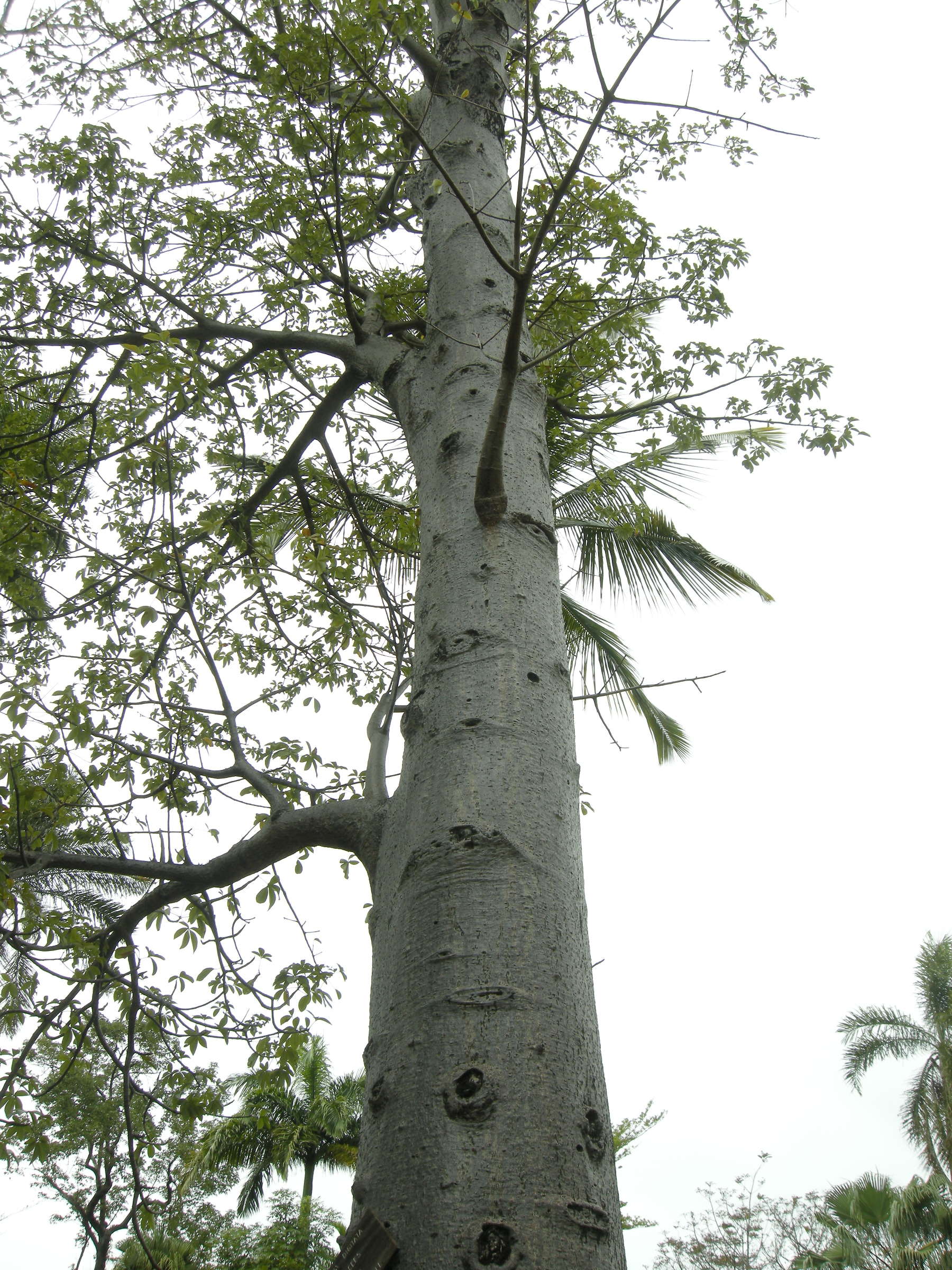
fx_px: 1283
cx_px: 476
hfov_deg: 40.7
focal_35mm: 35
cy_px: 635
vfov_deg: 52.6
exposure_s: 1/167
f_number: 4.8
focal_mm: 7.5
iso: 64
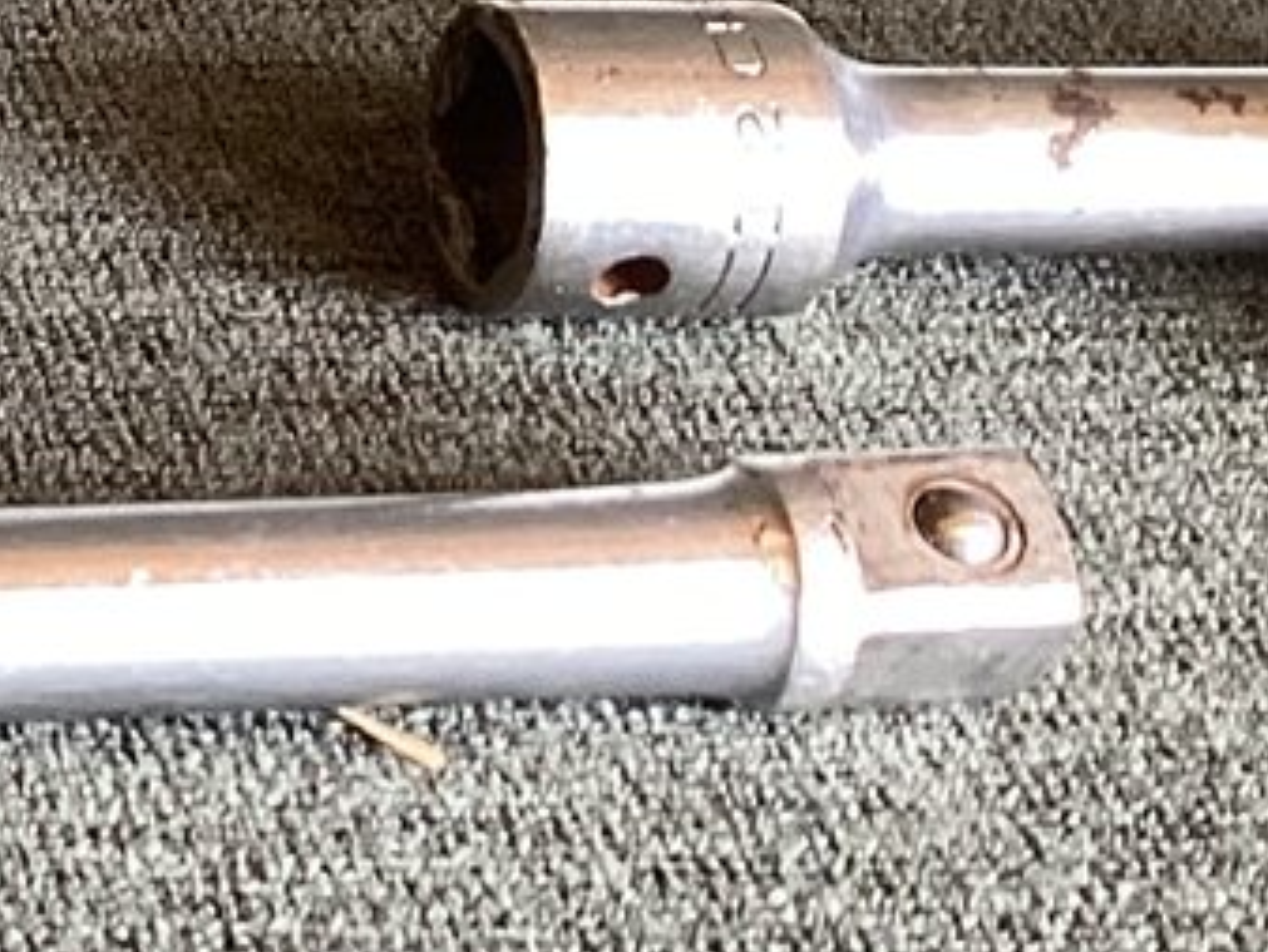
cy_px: -231
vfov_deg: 10.5
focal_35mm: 139
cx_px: -1236
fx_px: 5093
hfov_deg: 12.5
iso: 64
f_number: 2.4
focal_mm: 3.3
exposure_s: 1/50
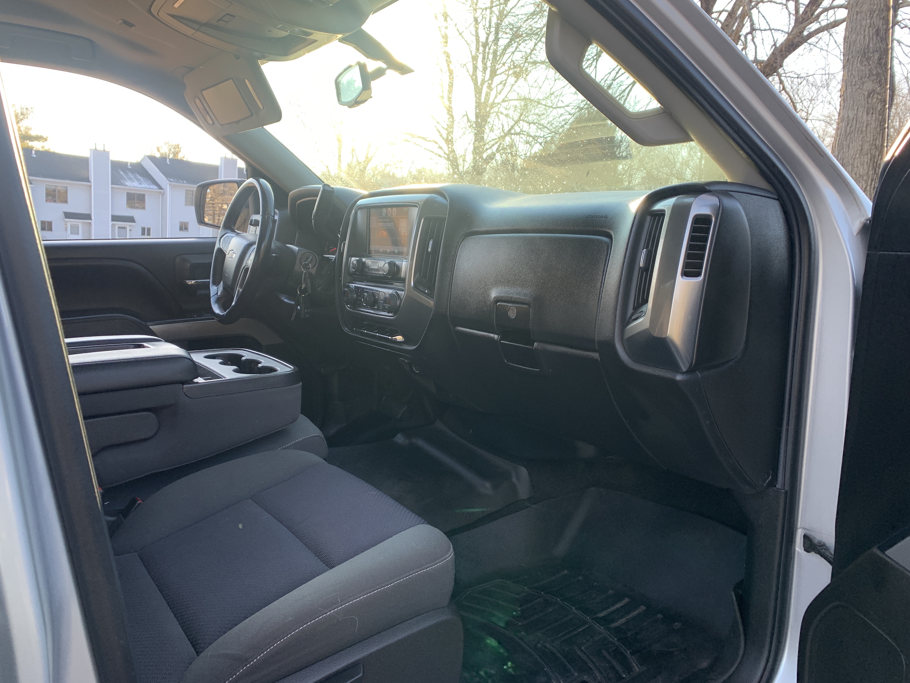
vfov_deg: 53.1
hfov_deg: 67.3
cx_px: 455
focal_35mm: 26
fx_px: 683
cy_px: 342
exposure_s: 1/121
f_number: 1.8
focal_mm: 4.25
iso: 25
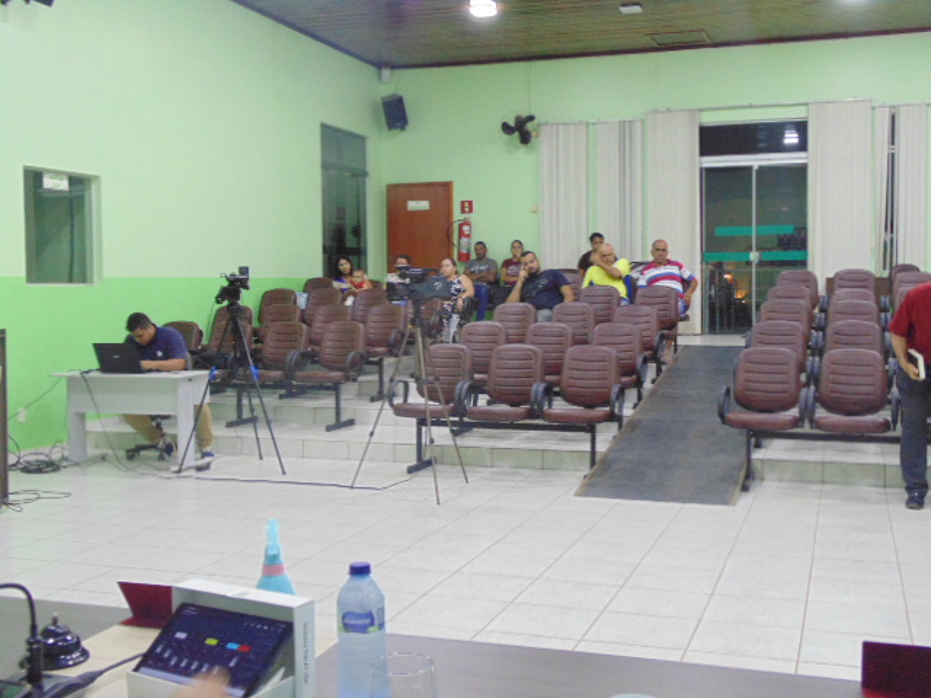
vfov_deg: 35.1
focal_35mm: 41
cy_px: 349
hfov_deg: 45.8
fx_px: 1103
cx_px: 466
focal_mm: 7.4
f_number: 3.6
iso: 500
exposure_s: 1/25
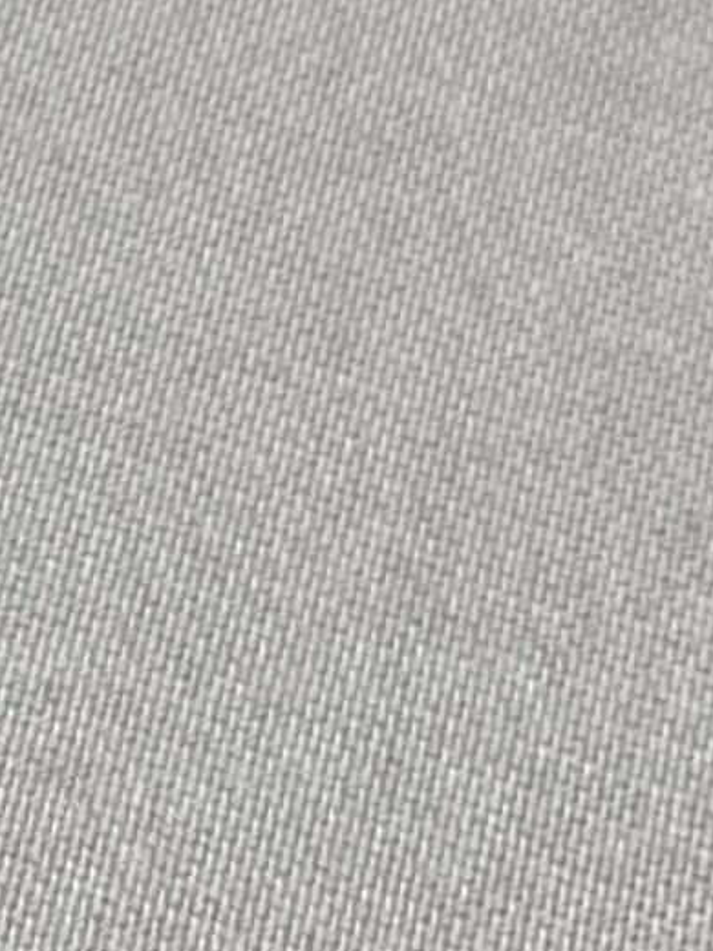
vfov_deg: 14.4
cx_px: -477
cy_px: -470
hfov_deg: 11.0
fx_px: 3515
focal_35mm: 128
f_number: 1.6
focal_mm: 5.1
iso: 40
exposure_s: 1/100
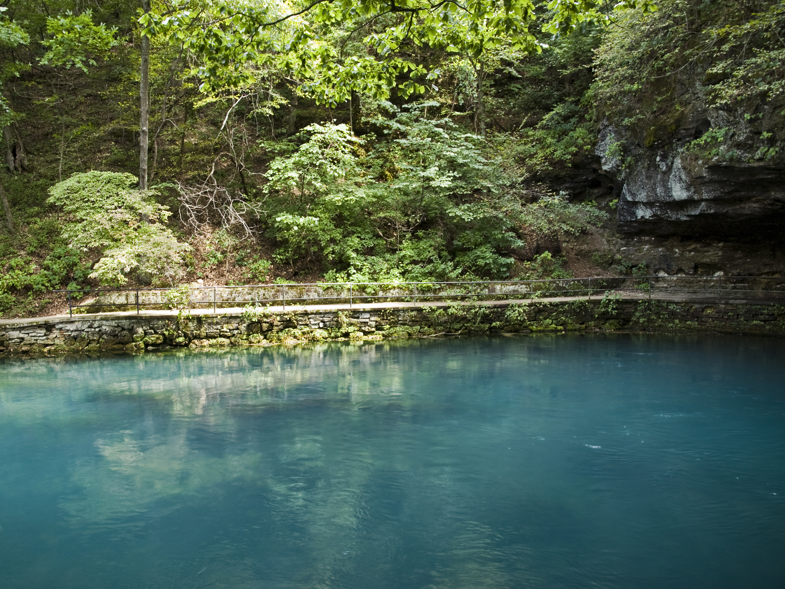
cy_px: 286
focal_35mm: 27
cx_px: 334
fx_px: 612
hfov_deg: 65.0
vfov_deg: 51.3
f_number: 6.3
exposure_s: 1/4
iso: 100
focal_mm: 16
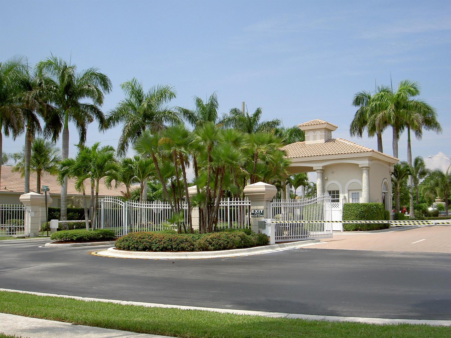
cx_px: 226
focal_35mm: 39
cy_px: 169
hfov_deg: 47.9
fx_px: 508
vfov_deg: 36.8
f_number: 4.7
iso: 50
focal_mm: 8
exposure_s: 1/640
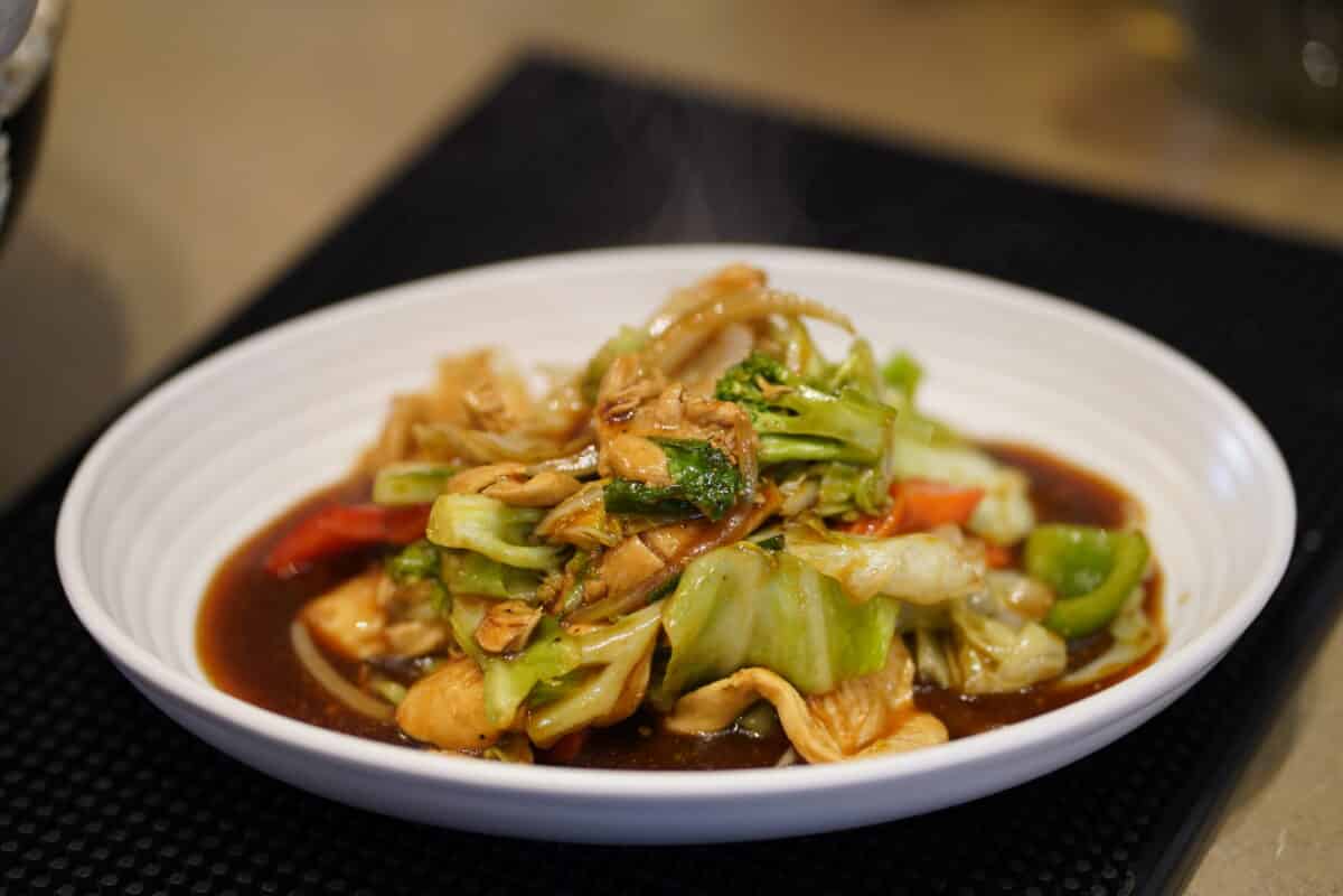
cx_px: 672
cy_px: 448
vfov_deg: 16.1
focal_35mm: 85
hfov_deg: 23.9
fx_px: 3171
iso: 1600
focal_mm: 85
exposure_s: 1/160
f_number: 2.5
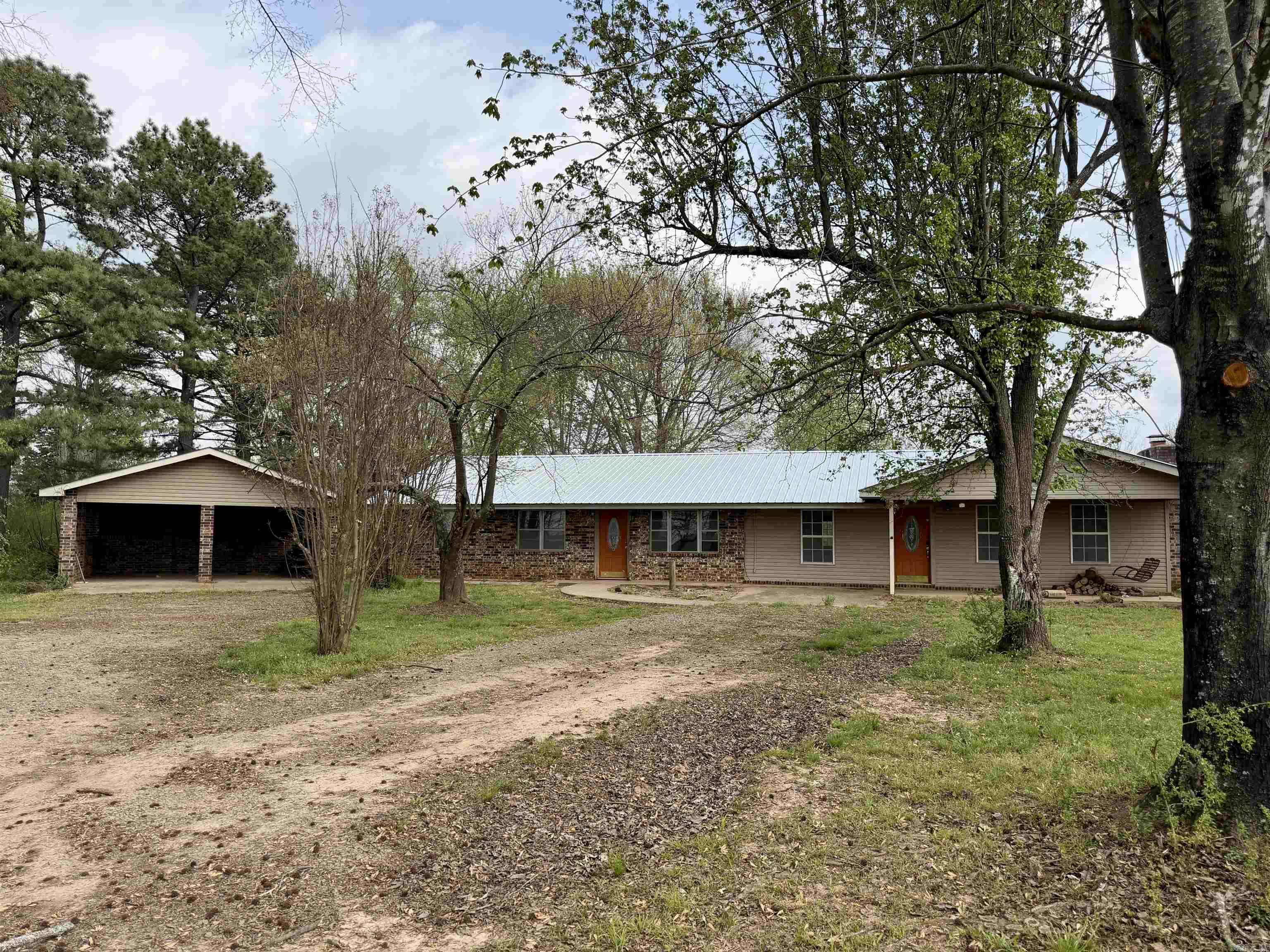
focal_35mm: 24
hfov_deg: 71.6
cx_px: 635
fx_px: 881
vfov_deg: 56.8
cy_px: 476
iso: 100
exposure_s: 1/3425
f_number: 1.78
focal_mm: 6.76
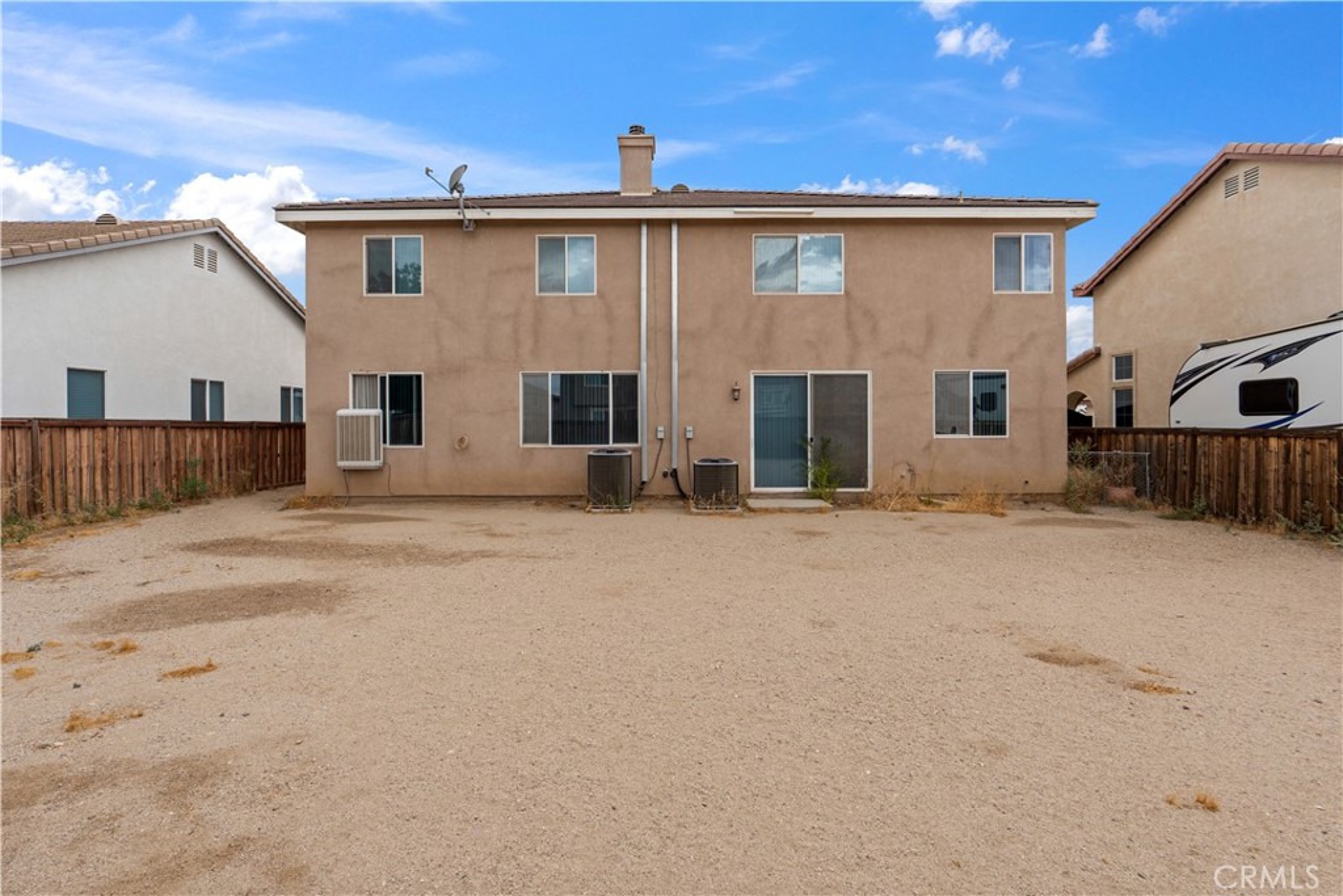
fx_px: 597
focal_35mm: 16
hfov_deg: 96.7
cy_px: 448
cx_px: 672
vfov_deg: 73.8
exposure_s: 1/125
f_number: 7.1
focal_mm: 16
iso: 250
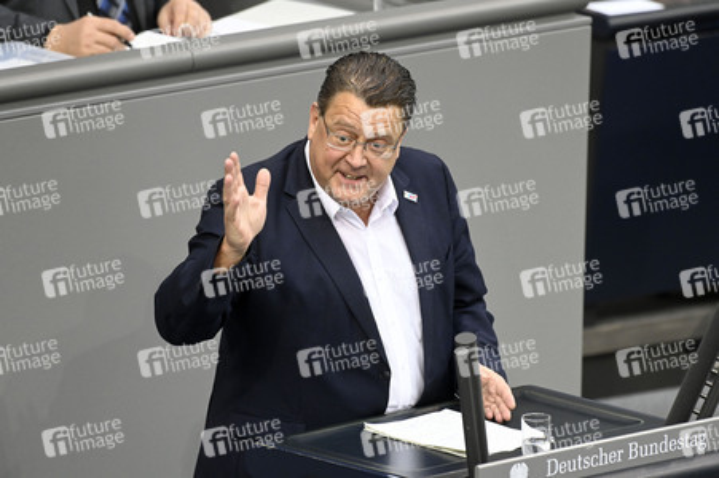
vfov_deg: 3.3
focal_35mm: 420
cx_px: 360
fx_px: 8382
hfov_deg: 4.9
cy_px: 239
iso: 8000
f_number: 5.6
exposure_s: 1/400
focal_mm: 420
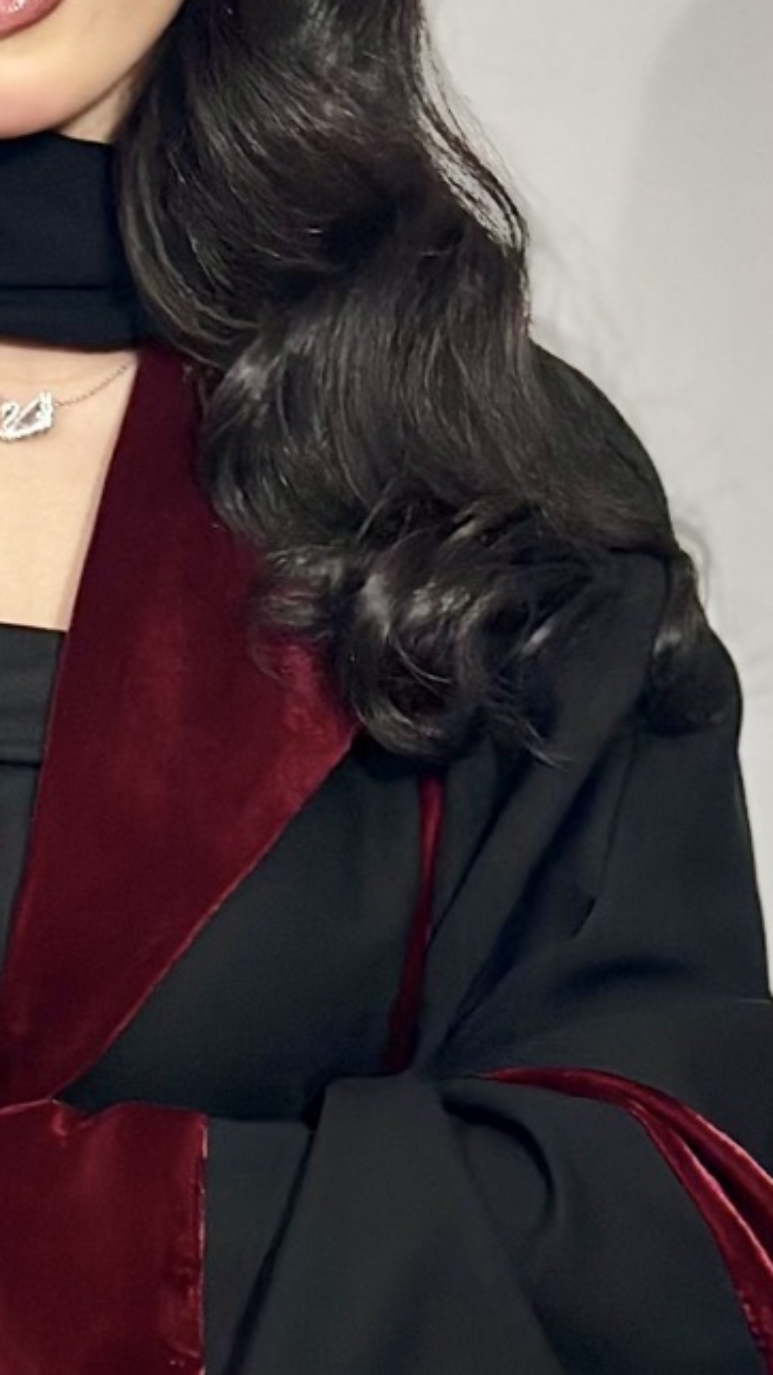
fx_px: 4740
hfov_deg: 9.3
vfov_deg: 15.9
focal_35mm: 130
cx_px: -23
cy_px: 1644
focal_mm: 6.86
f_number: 1.78
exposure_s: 1/110
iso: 125
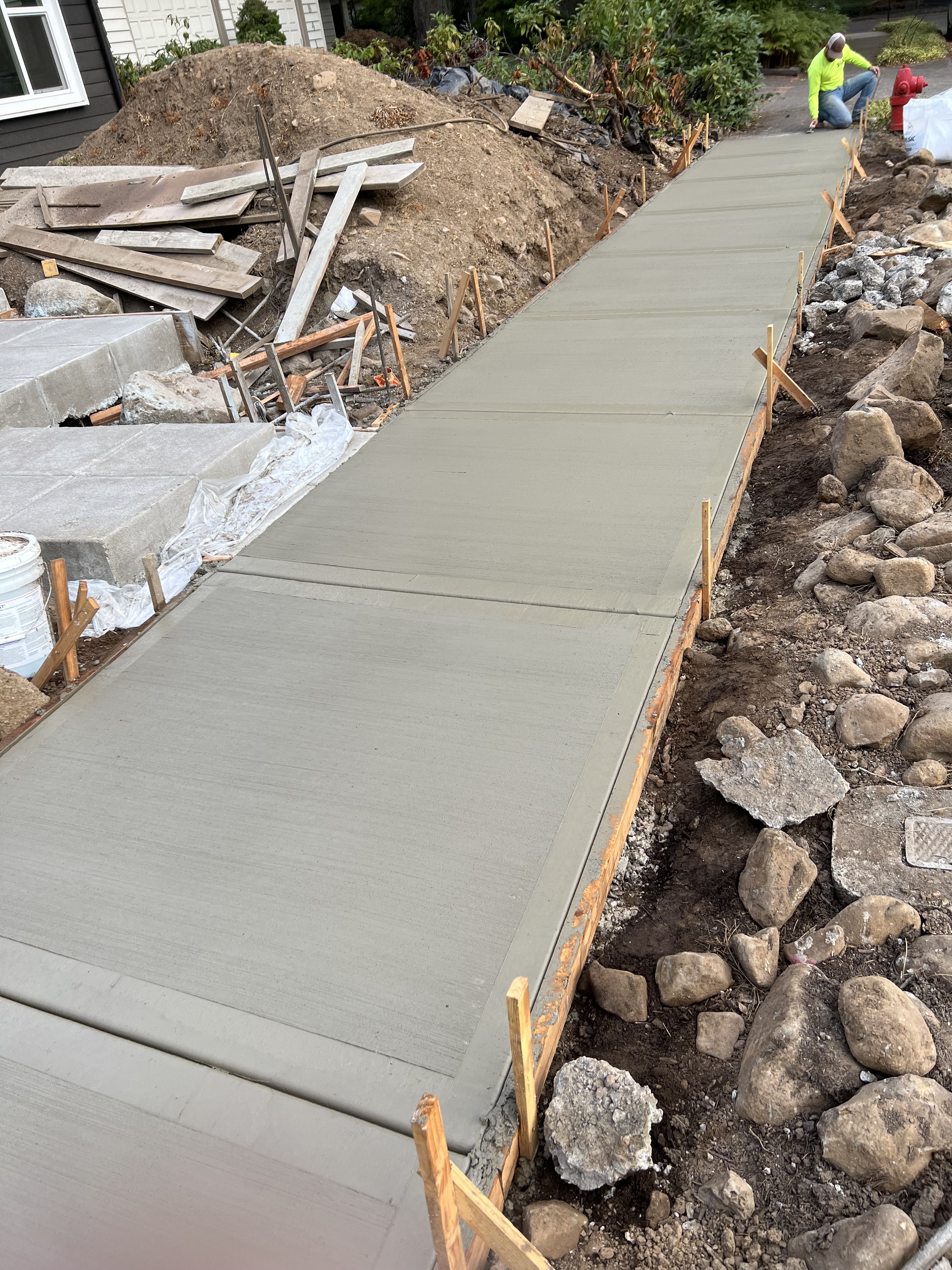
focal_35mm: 26
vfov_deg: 67.3
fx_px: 953
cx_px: 476
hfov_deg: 53.1
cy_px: 635
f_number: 1.5
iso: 50
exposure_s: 1/526
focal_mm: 5.7
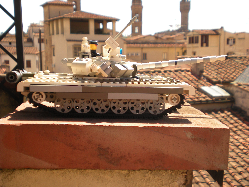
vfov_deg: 26.1
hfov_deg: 34.3
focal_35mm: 56
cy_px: 94
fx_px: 403
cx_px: 124
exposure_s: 1/282
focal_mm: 9.3
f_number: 3.9
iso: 64
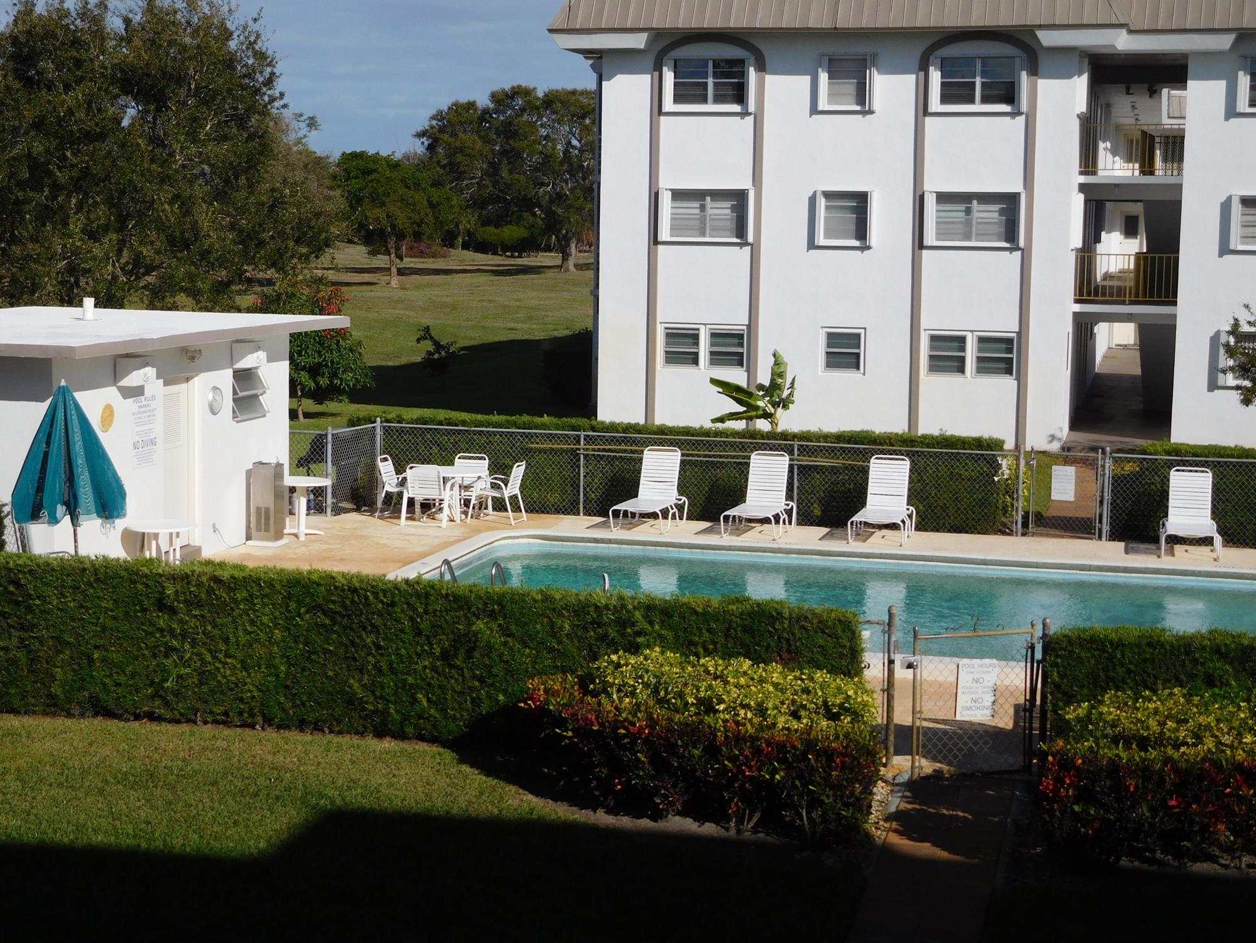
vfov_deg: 26.1
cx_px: 636
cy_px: 468
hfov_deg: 34.3
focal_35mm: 56
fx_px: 2032
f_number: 8.4
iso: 125
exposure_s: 1/640
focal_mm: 9.8
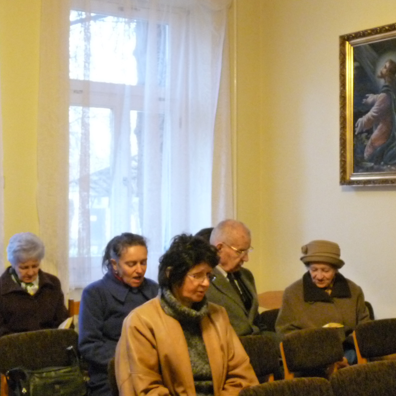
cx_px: 247
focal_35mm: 63
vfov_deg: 27.3
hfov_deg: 27.2
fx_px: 815
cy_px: 198
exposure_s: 1/20
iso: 800
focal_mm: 6.6
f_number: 3
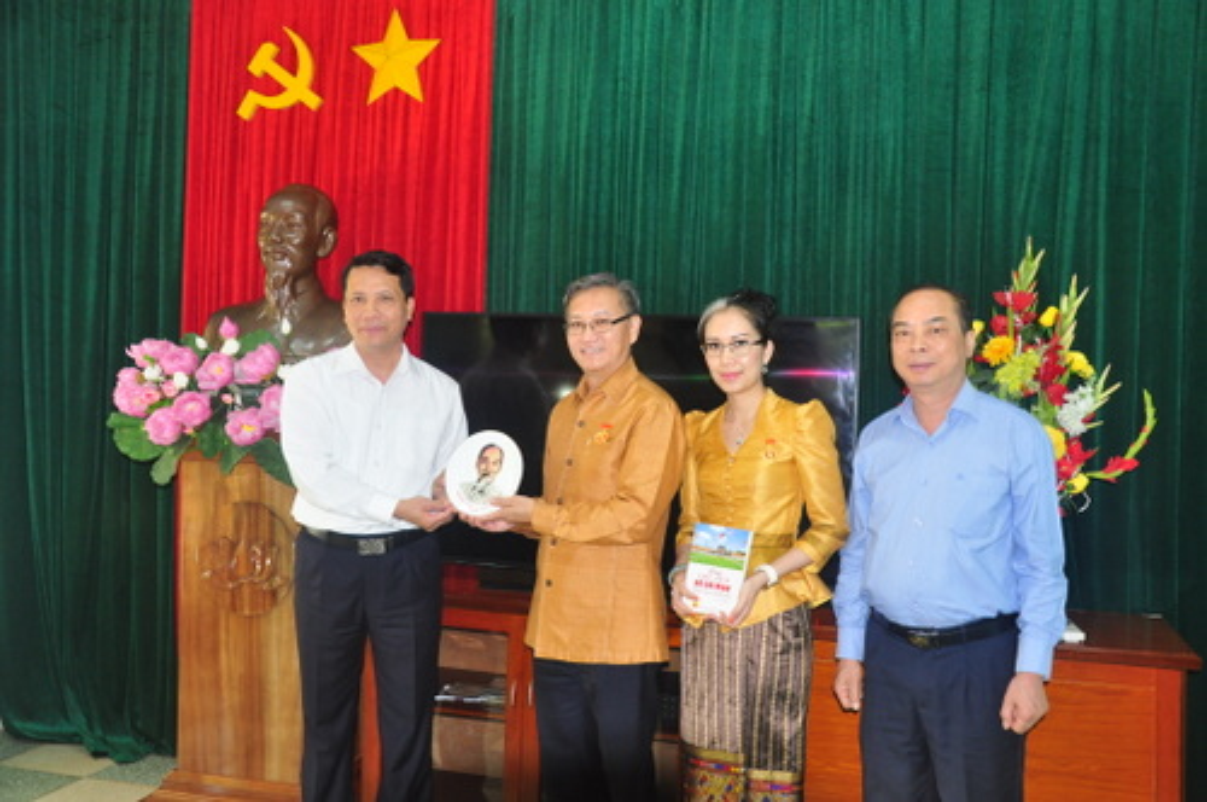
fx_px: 1105
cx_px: 604
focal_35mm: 33
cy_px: 401
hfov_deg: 57.3
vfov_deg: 39.9
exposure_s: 1/50
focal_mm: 22
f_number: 5.6
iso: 800
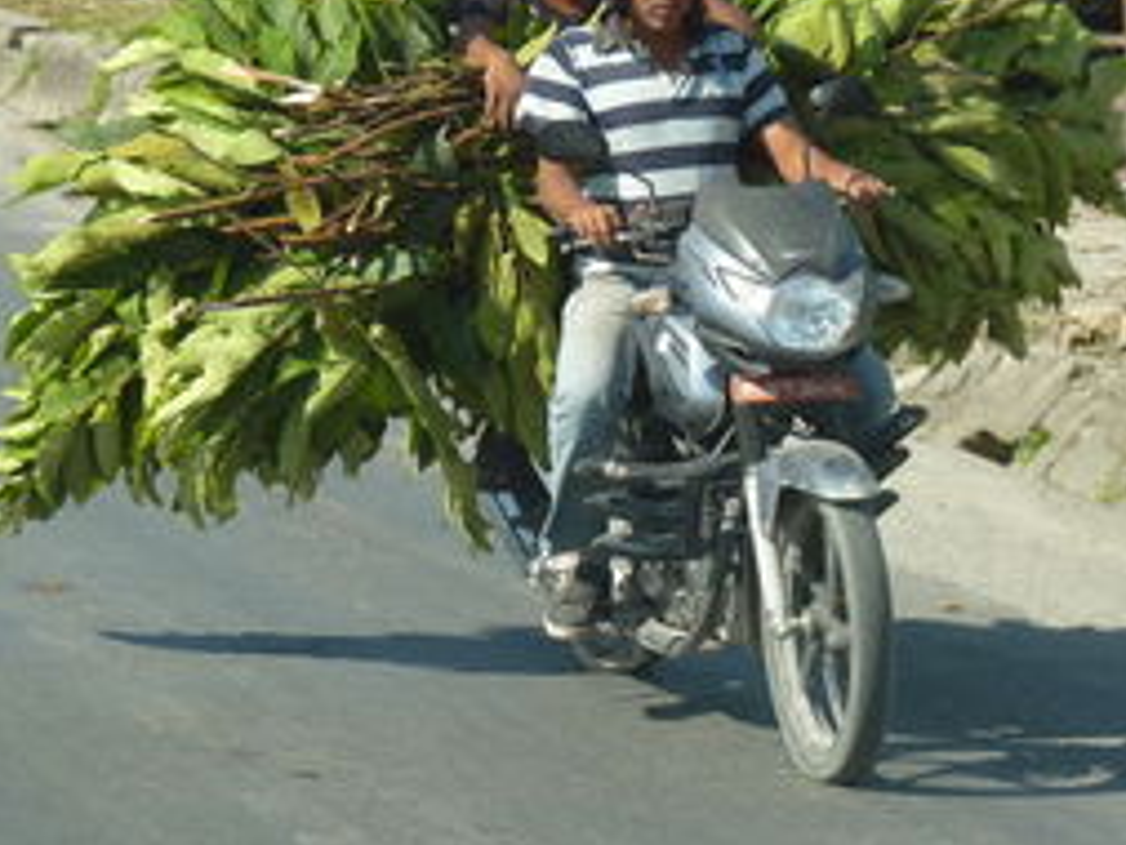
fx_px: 7095
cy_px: 316
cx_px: 240
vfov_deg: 6.8
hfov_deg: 9.1
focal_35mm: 218
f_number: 4
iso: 200
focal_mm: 24.5
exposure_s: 1/320
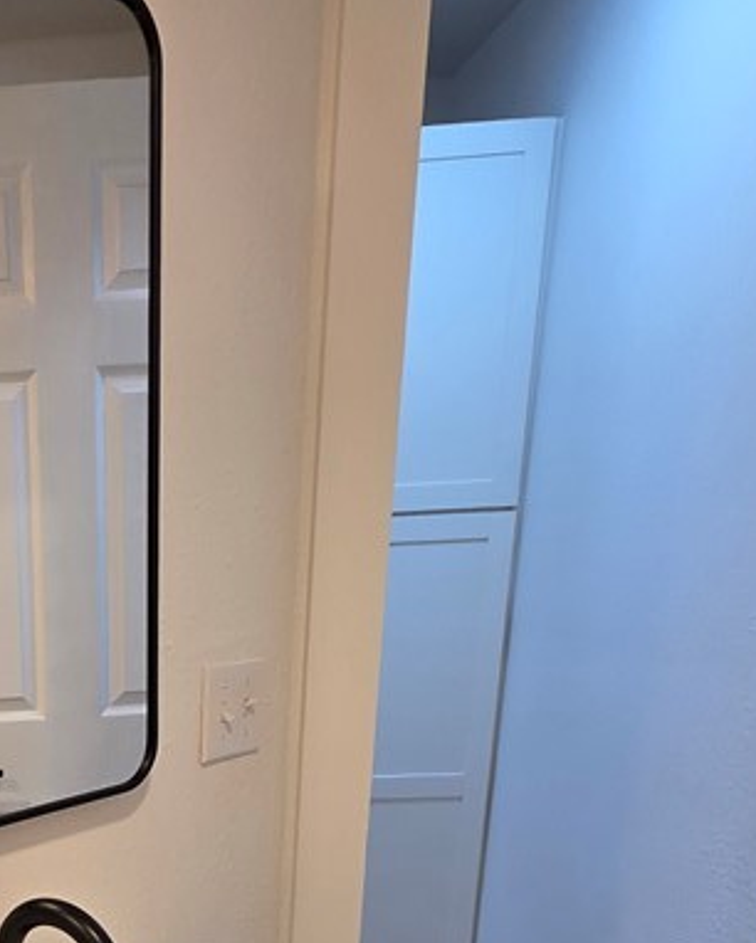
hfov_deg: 37.5
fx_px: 950
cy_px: 849
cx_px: -42
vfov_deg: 47.5
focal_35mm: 34
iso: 200
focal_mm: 2.2
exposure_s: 1/120
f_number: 1.9
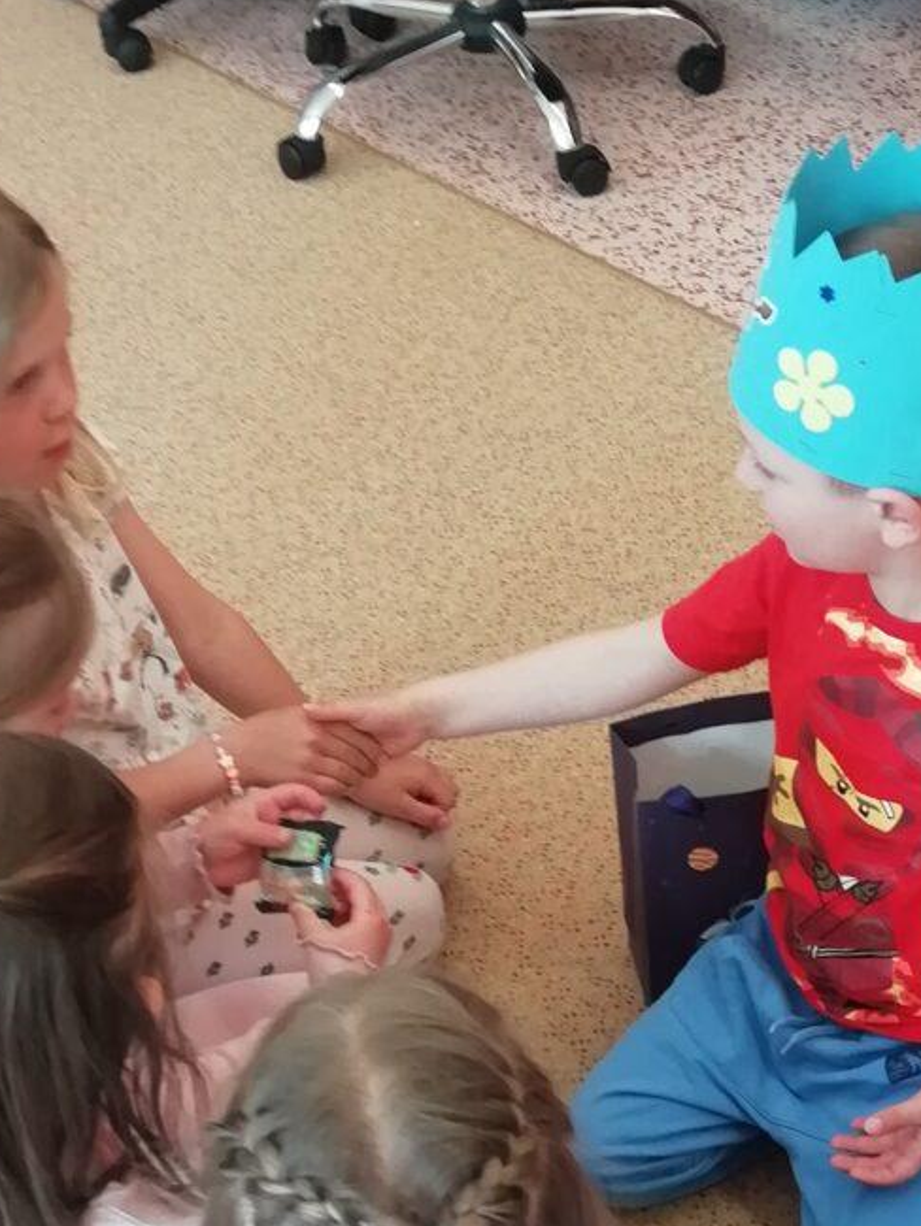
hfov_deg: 22.8
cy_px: 839
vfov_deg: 30.0
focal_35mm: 64
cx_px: 651
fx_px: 2269
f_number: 2.2
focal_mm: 3.46
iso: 80
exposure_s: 1/50
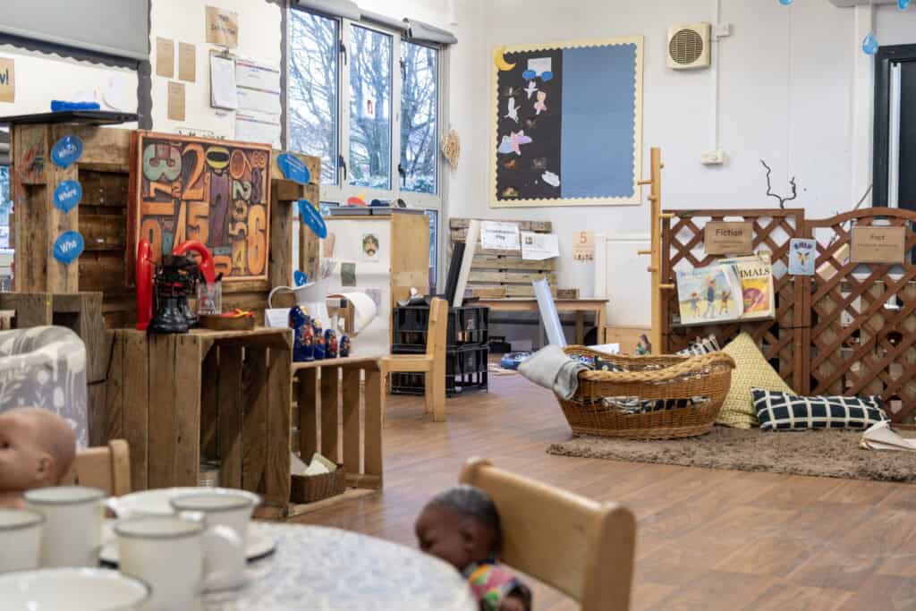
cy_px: 306
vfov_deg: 29.3
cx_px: 458
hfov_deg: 42.7
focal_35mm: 46
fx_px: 1171
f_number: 4
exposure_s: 1/50
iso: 1600
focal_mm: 30.8
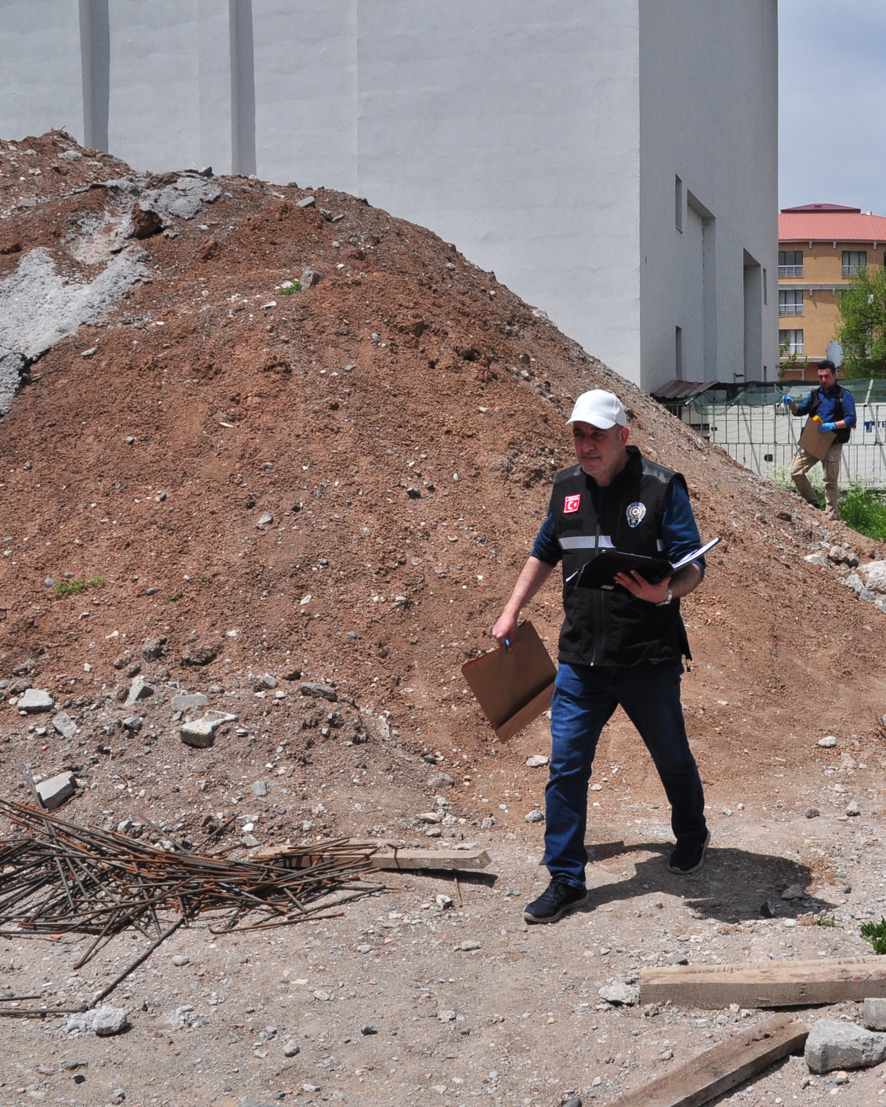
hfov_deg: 35.7
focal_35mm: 40
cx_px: 749
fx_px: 1311
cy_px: 561
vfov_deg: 45.8
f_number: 14
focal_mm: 18
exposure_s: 1/800
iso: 400
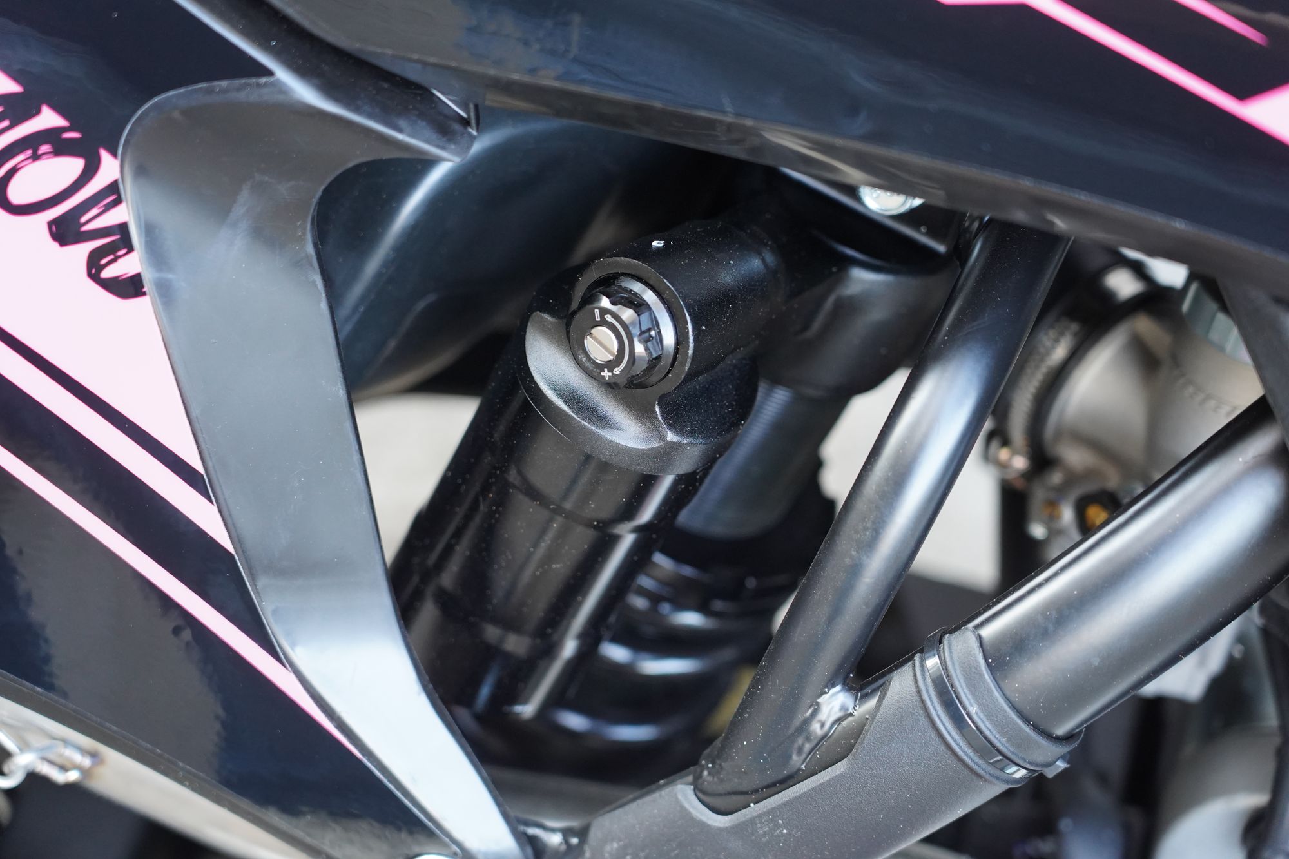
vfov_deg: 13.4
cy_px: 430
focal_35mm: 102
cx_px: 644
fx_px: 3652
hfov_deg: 20.0
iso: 3200
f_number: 4
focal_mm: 102
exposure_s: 1/160
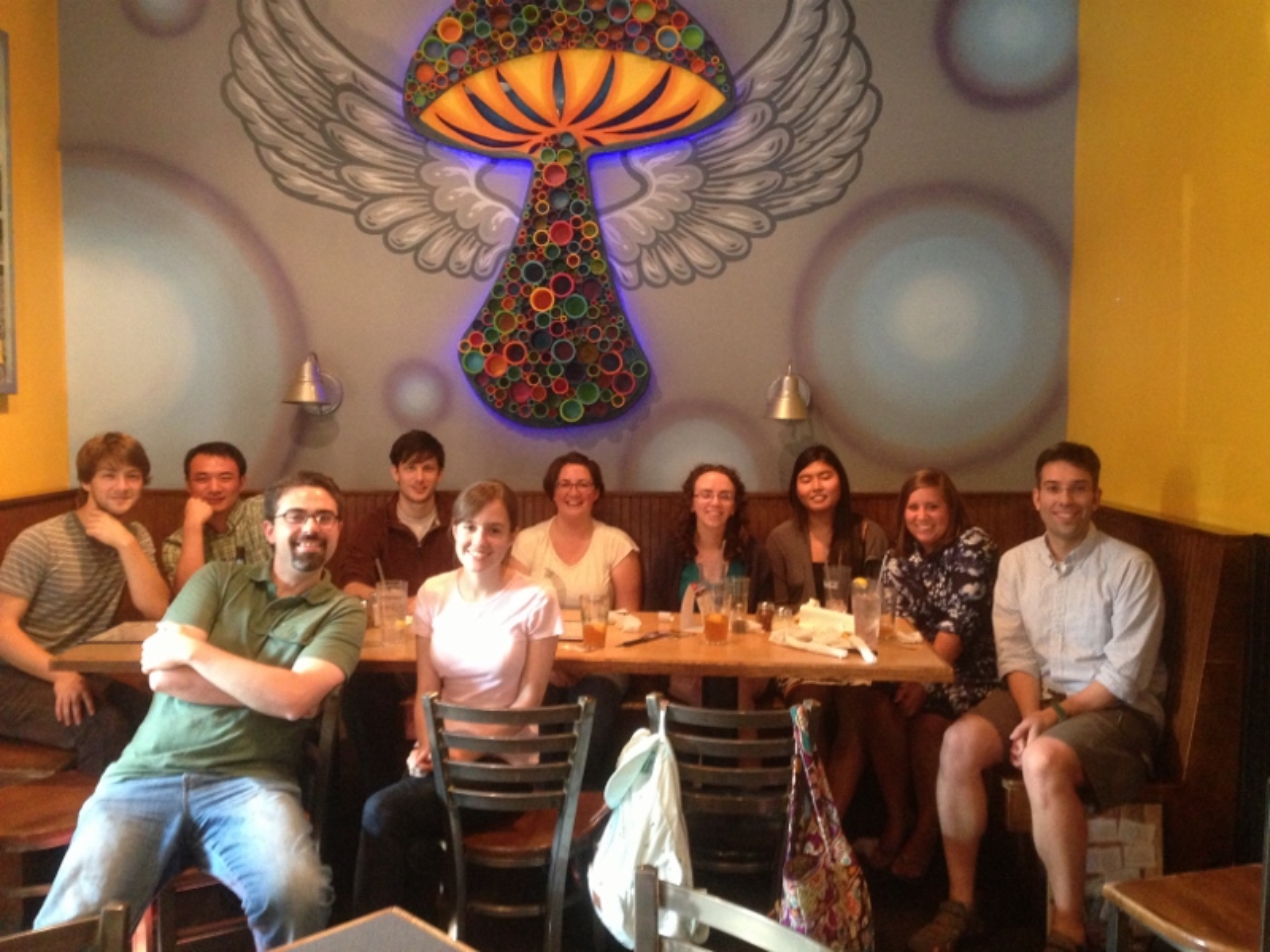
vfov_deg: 42.9
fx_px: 1211
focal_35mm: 33
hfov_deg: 55.4
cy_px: 476
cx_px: 635
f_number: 2.4
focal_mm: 4.13
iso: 400
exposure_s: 1/15
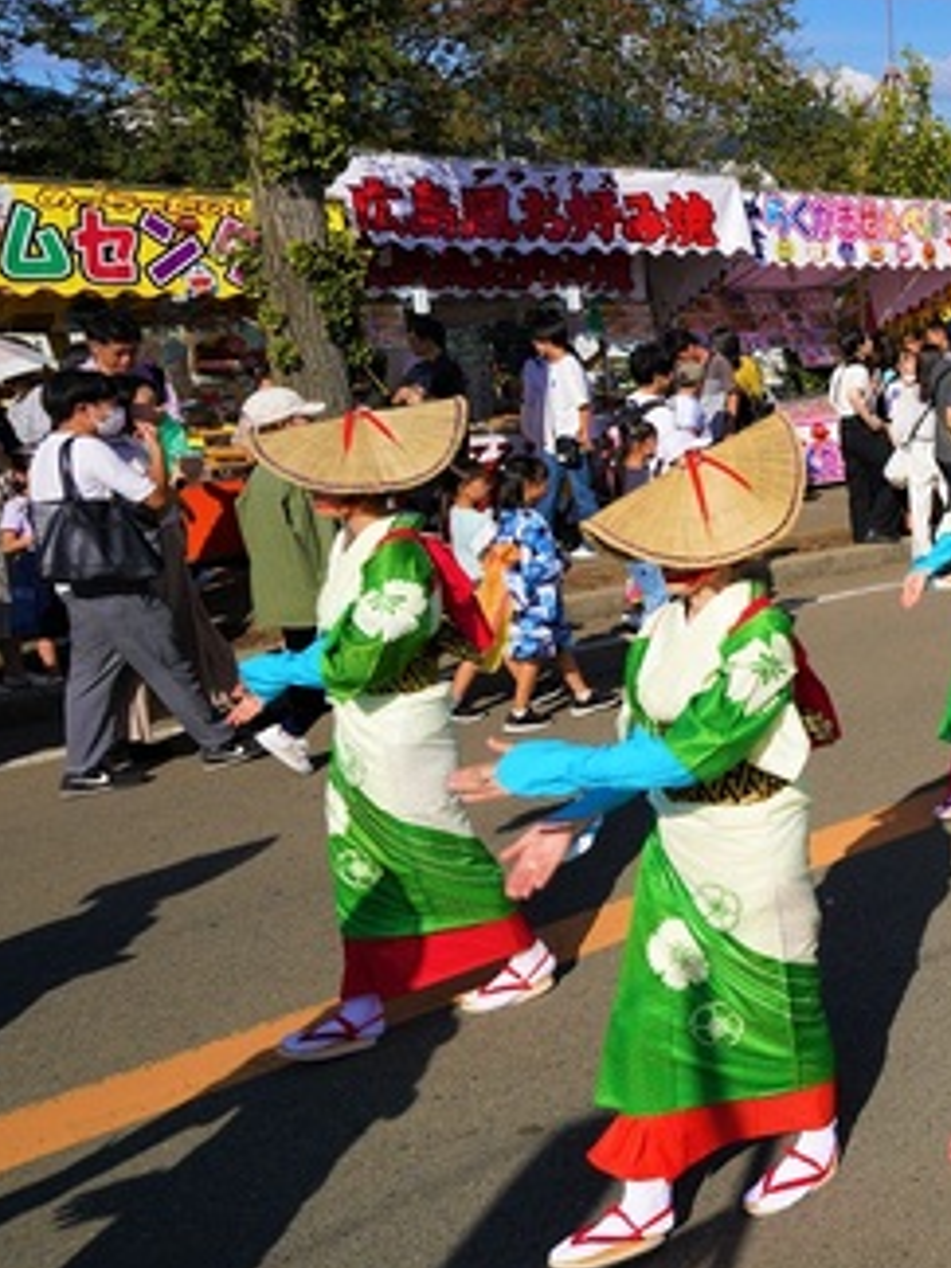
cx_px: 1425
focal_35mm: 38
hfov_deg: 26.9
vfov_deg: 48.9
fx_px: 1392
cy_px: 587
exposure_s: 1/200
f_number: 8
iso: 100
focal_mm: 16
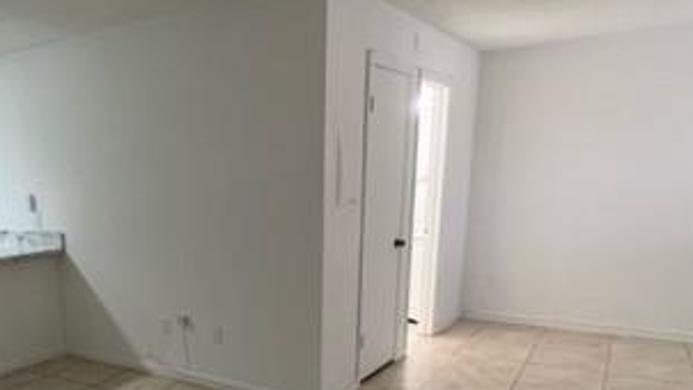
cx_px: 213
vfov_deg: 36.7
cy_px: 344
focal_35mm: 30
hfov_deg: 62.2
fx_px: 551
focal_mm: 1.57
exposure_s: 1/120
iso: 200
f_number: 1.8
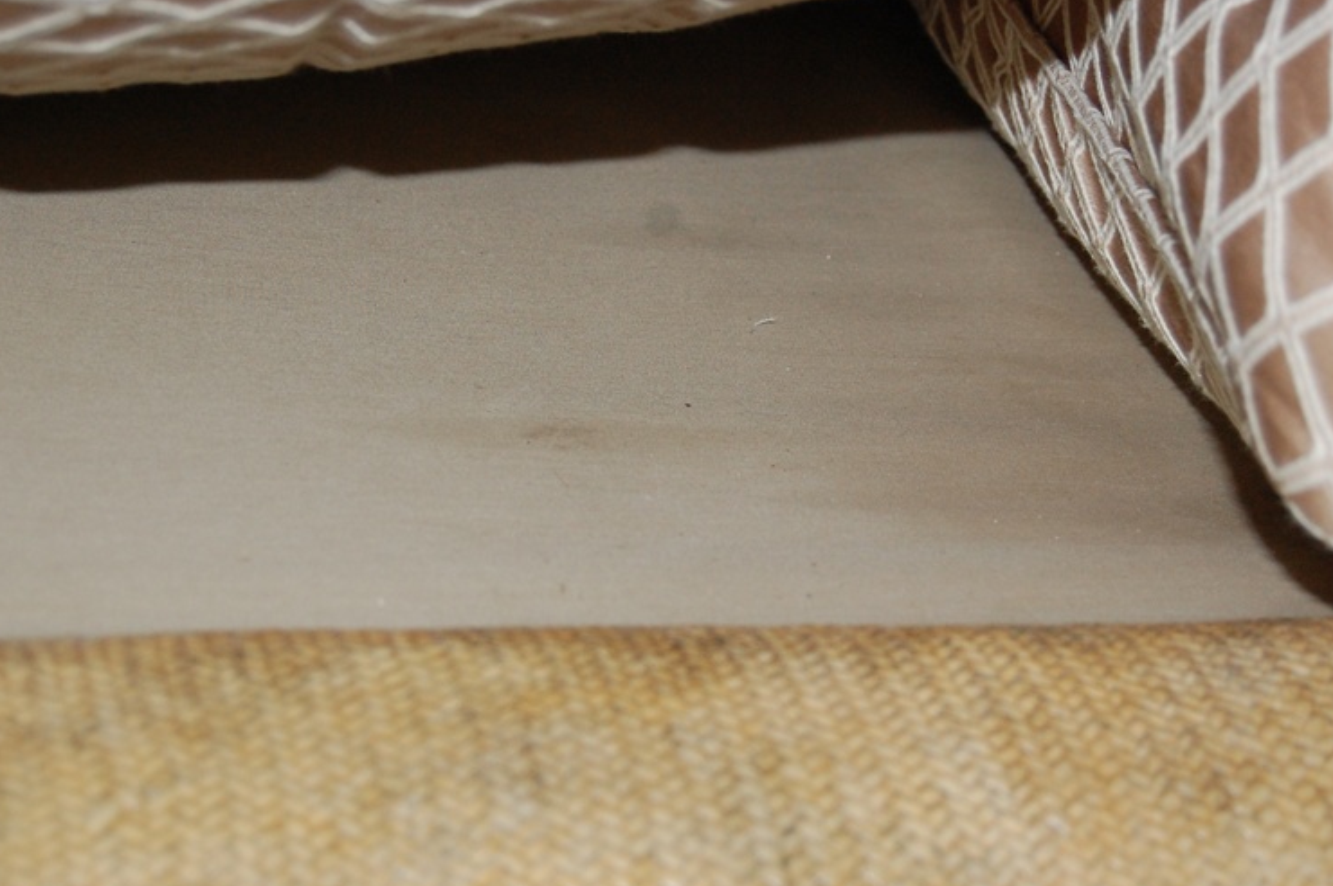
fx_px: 2849
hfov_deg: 26.3
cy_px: 415
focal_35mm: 77
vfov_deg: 17.7
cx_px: 722
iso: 800
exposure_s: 1/60
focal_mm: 38
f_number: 5
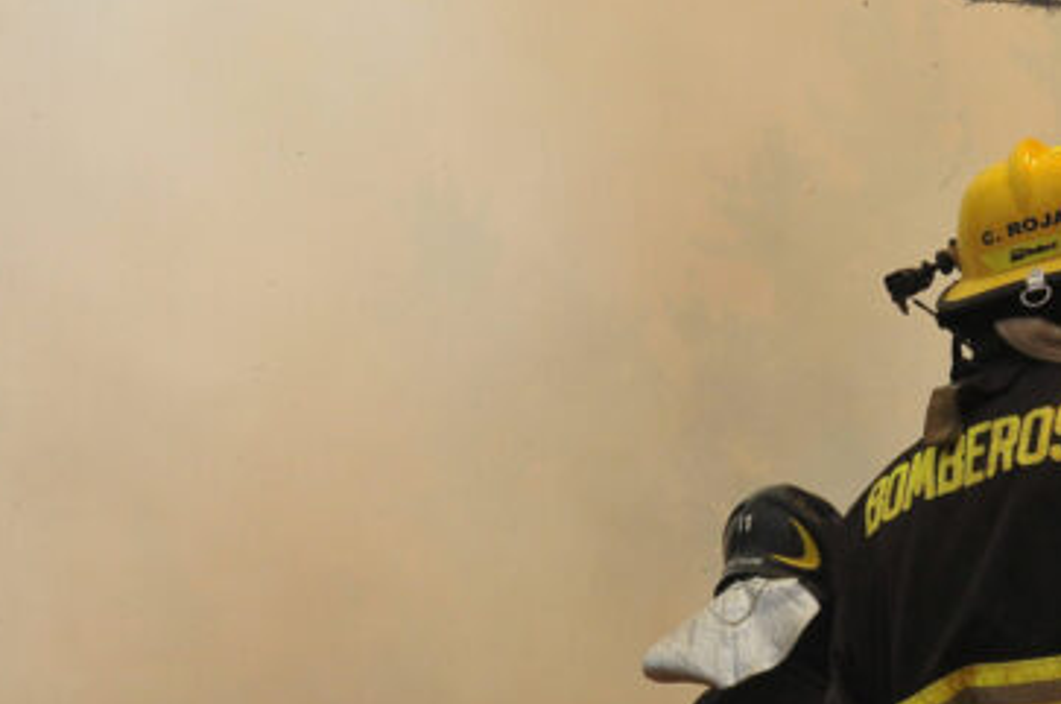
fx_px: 2737
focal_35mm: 93
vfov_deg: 14.3
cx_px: 400
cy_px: 818
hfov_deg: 21.9
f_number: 6.3
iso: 400
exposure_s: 1/1600
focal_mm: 22
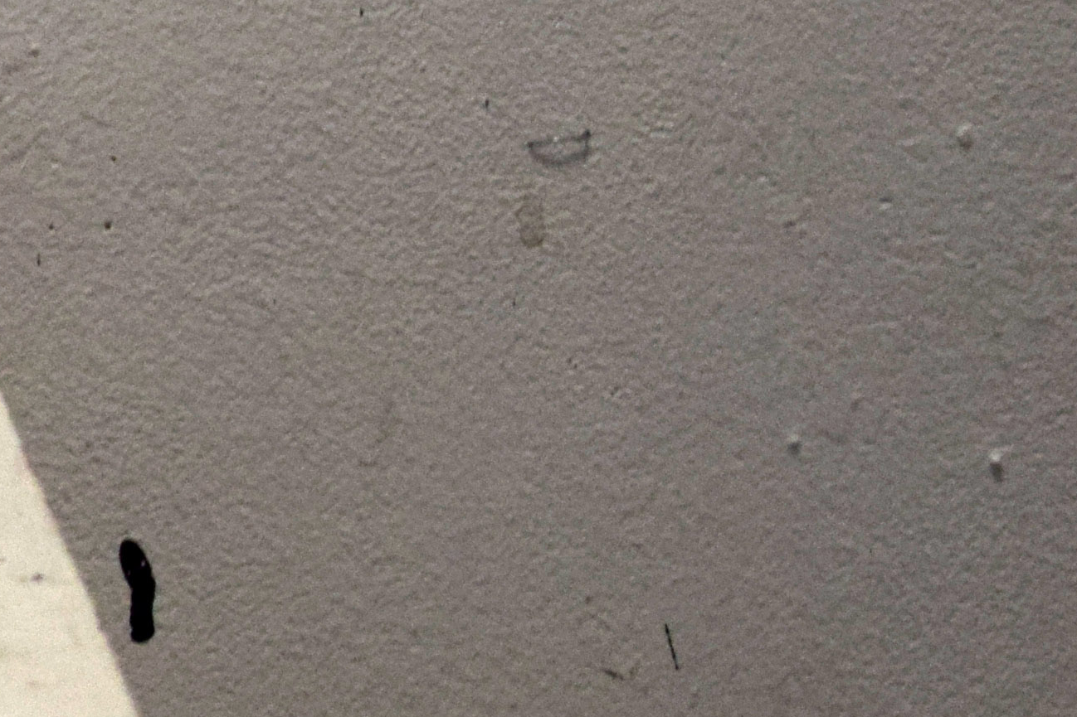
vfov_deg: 3.6
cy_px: -67
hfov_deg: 5.3
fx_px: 11405
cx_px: -1121
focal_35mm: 381
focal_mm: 55
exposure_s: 1/60
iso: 900
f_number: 5.6
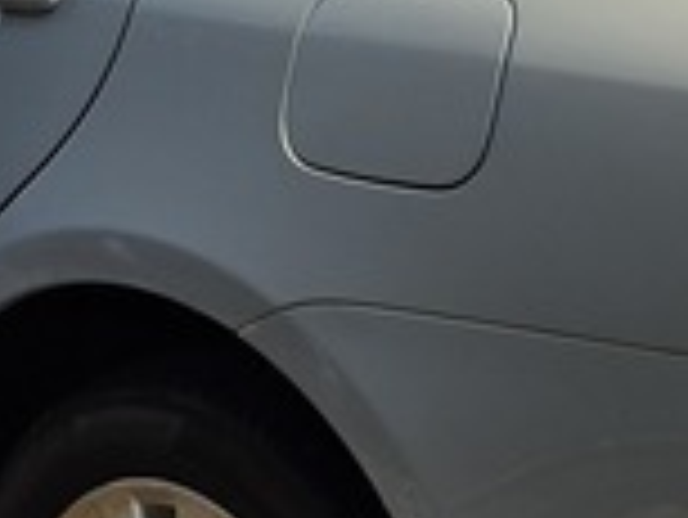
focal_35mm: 154
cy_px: 194
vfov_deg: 9.6
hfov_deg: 12.7
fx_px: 3063
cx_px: 598
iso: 80
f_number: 1.7
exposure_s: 1/1437
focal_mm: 6.25
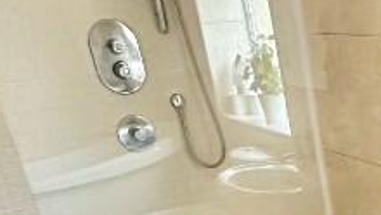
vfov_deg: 14.6
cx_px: 488
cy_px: 404
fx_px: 718
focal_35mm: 71
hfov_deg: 25.7
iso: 640
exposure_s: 1/60
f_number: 2.2
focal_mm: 2.22
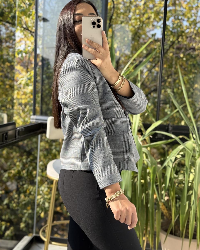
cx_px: 101
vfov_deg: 36.6
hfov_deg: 29.7
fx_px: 377
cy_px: 117
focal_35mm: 51
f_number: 1.78
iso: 80
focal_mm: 6.76
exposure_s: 1/802
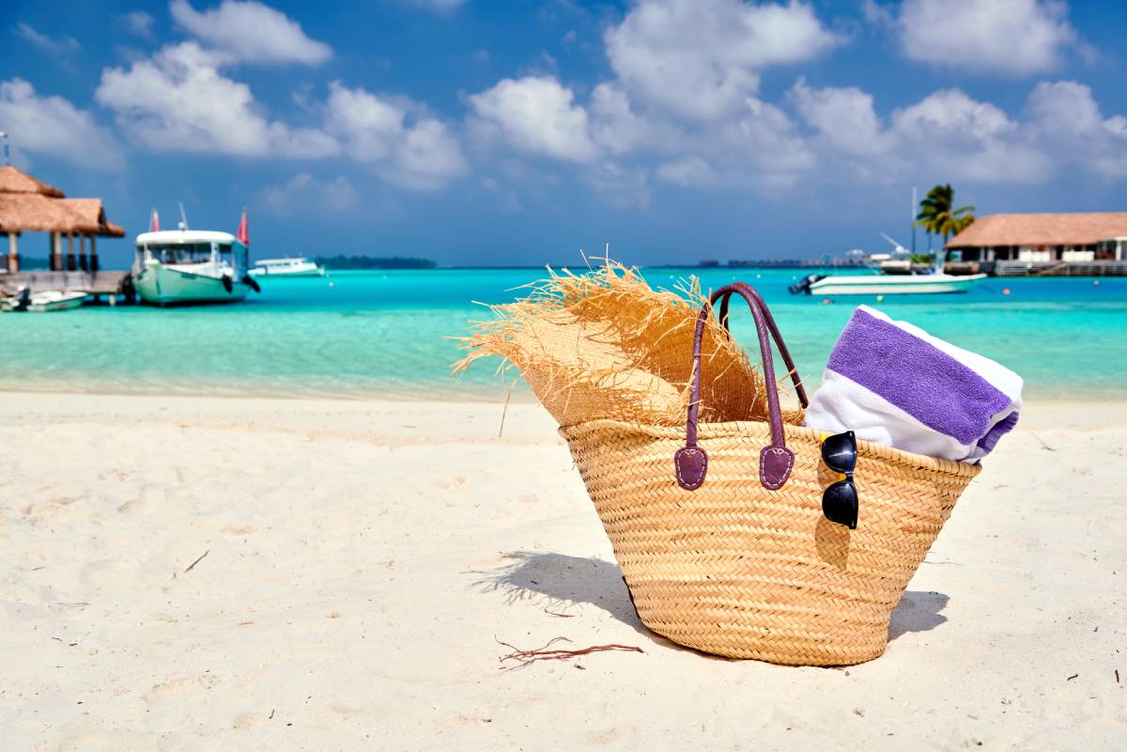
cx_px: 564
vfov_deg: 38.9
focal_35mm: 34
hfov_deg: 55.8
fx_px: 1064
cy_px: 376
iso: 64
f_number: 5.6
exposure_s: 1/320
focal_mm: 34
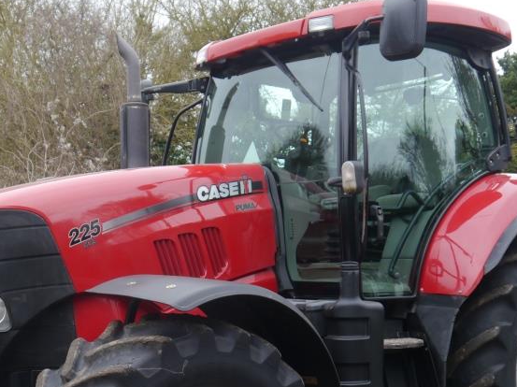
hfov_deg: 30.5
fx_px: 940
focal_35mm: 63
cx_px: 178
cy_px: 319
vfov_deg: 22.9
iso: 160
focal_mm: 17
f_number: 4
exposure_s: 1/60
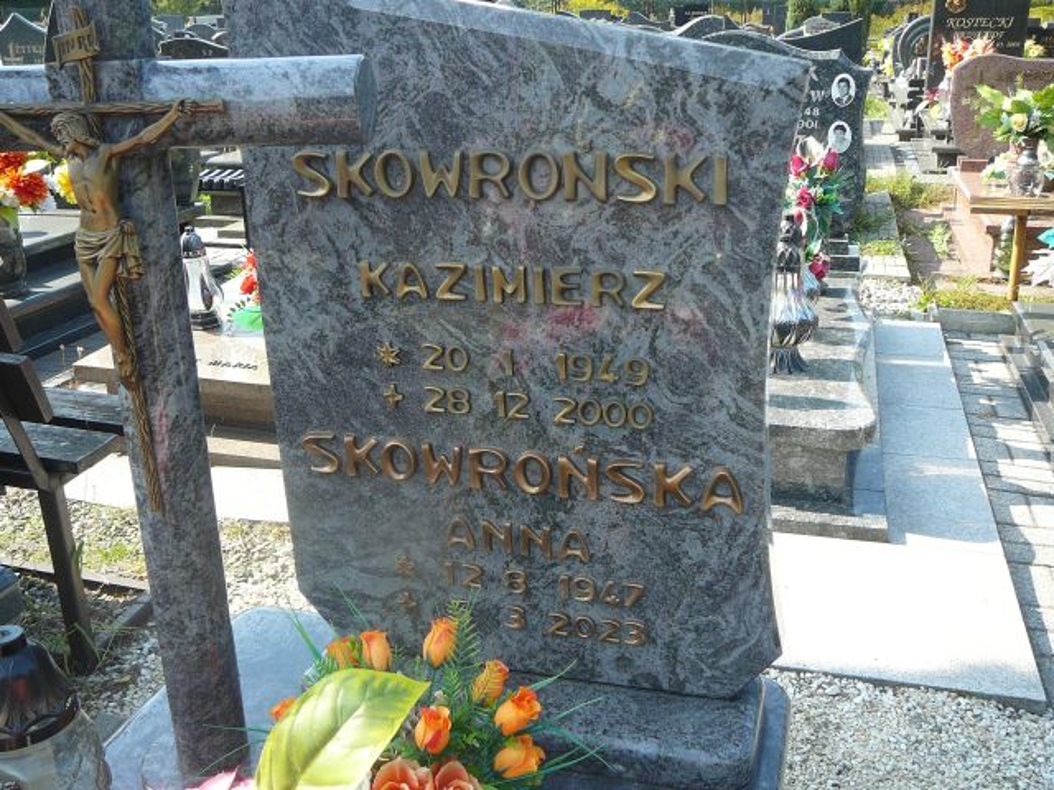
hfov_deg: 52.6
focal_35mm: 35
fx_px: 1066
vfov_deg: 40.7
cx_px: 527
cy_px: 395
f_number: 2.8
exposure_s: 1/250
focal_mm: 5.2
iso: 80
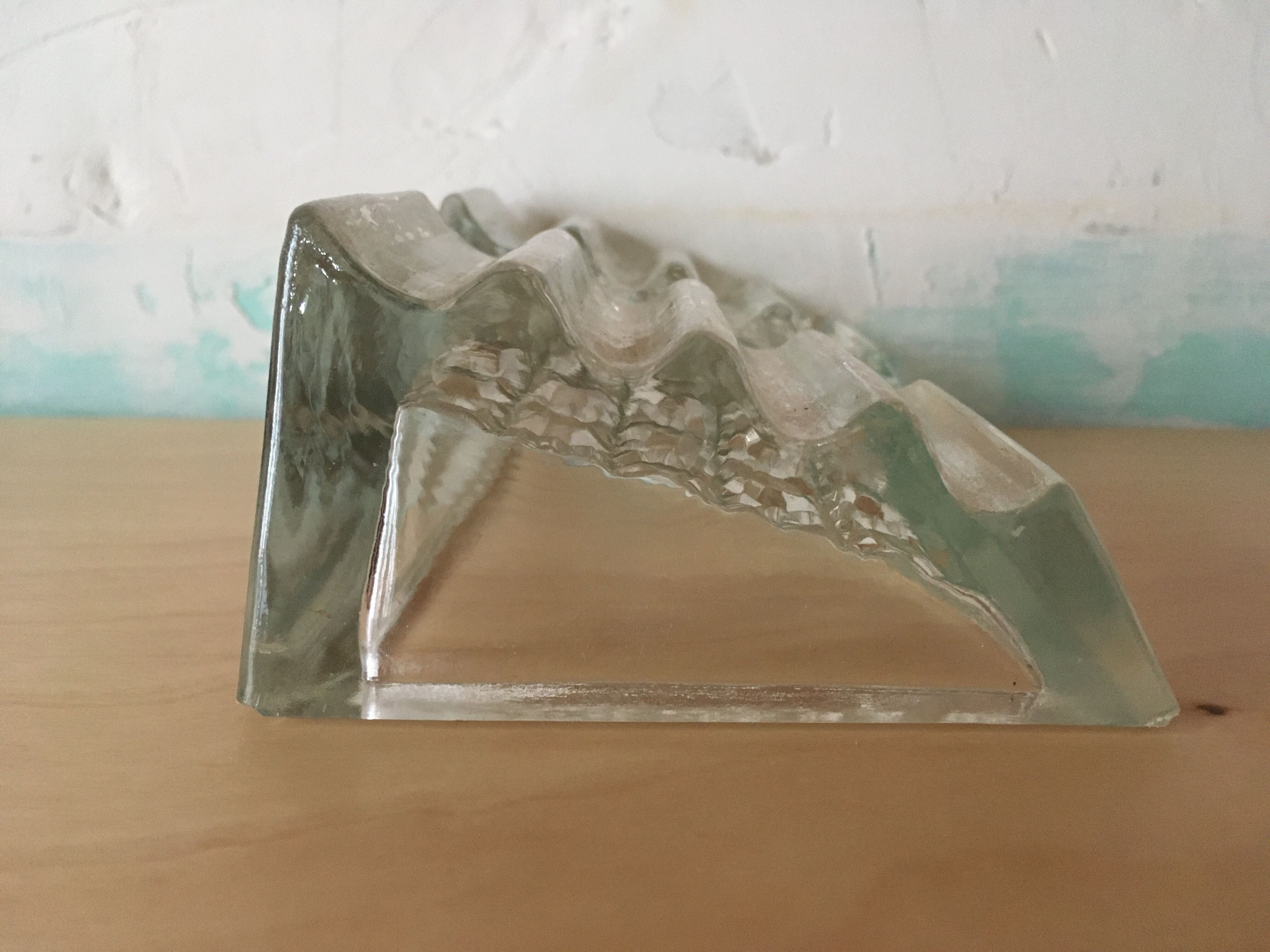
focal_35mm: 29
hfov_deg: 61.7
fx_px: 1064
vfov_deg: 48.2
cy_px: 476
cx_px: 635
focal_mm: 4.15
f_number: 2.2
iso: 200
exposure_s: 1/25
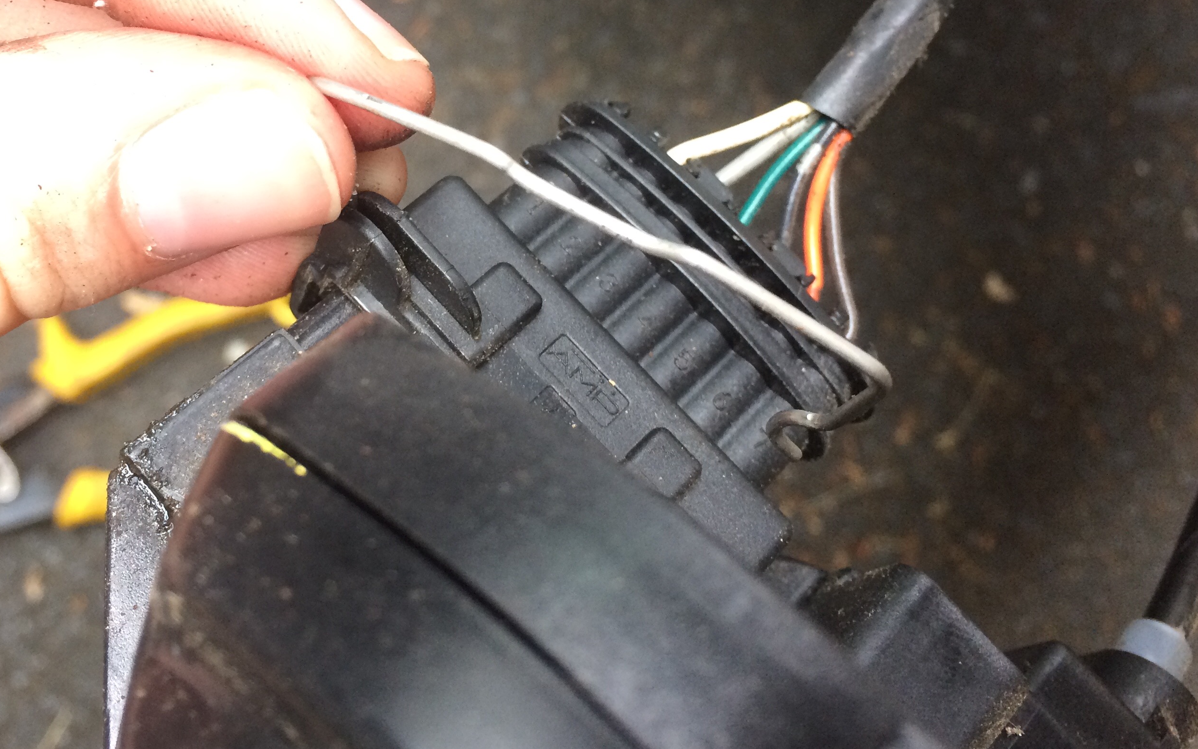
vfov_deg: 31.6
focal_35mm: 40
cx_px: 464
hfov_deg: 48.9
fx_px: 1306
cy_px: 211
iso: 64
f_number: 2.2
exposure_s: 1/30
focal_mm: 4.15
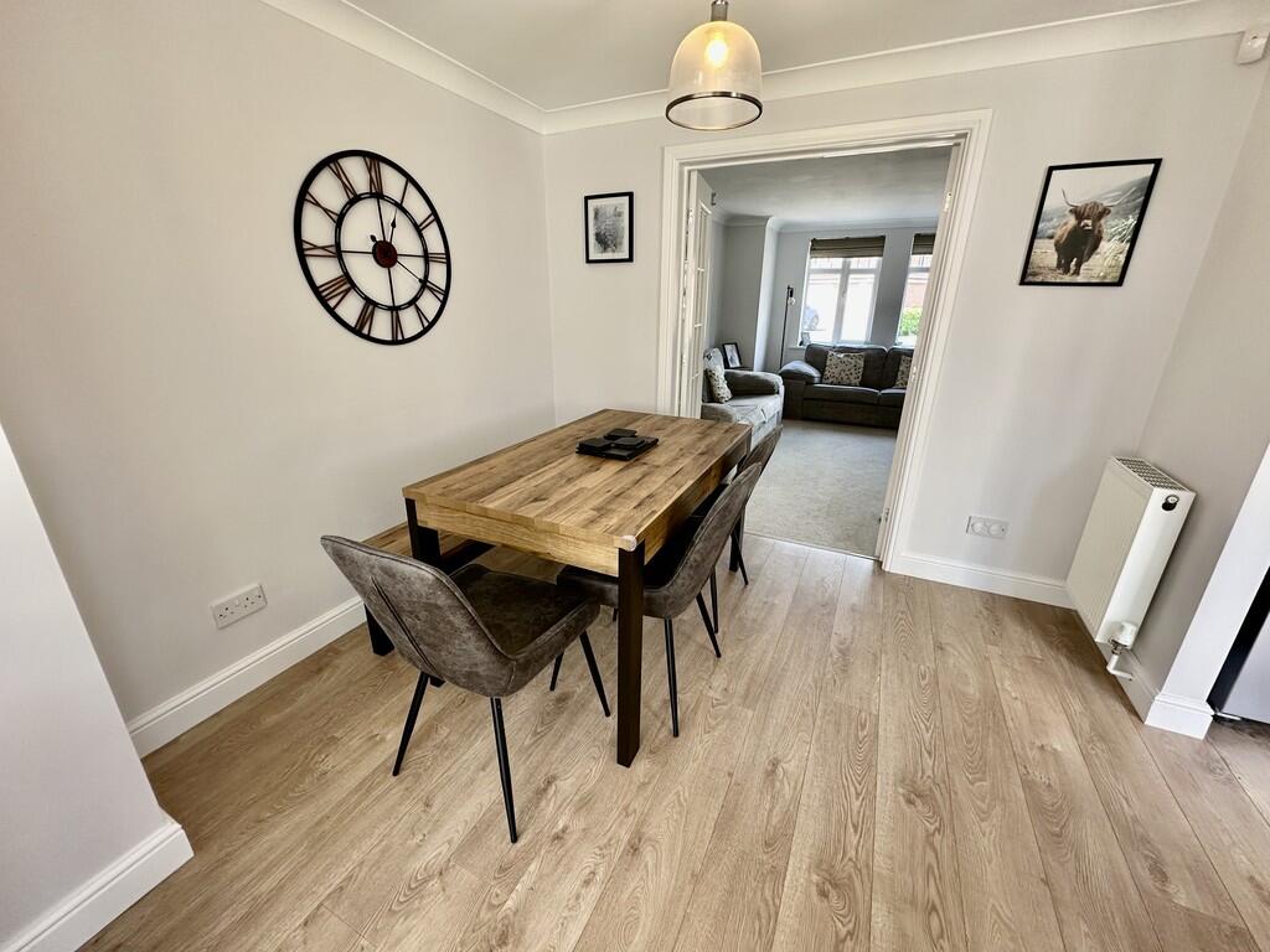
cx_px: 635
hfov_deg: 102.1
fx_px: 514
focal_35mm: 14
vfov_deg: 85.7
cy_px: 476
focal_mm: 2.22
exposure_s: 1/99
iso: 125
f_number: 2.2
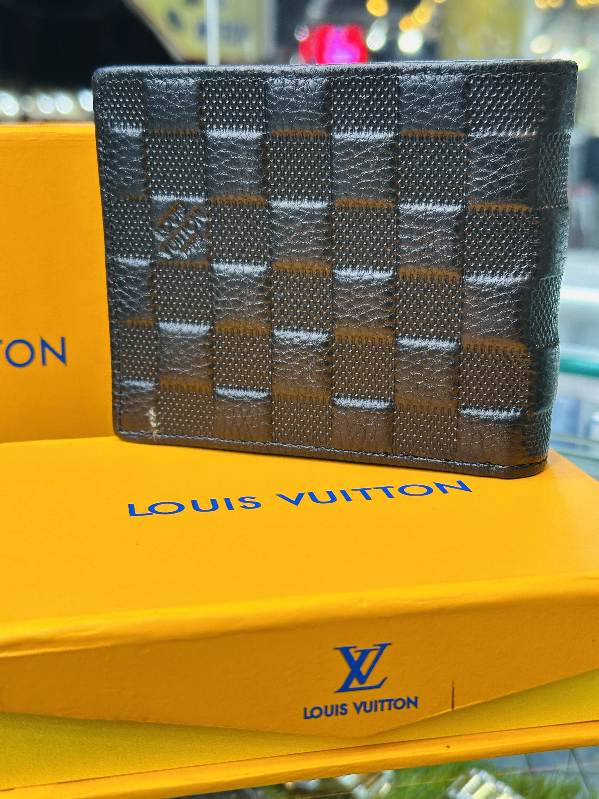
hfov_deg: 30.3
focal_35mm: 48
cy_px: 400
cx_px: 300
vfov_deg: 39.7
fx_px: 1107
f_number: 1.78
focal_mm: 6.86
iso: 64
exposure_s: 1/100
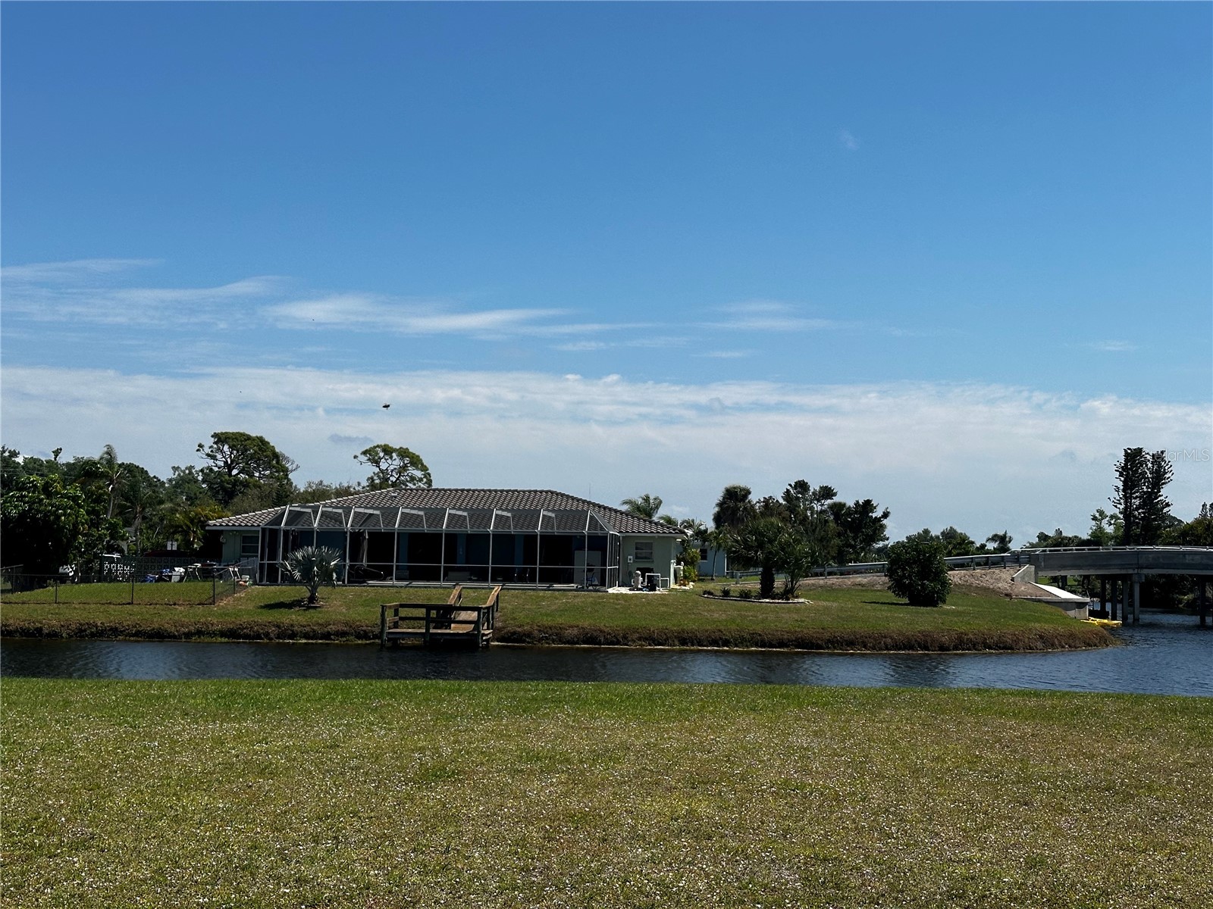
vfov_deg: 30.3
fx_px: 1682
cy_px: 454
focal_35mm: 48
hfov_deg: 39.7
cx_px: 606
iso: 64
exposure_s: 1/6211
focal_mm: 6.86
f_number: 1.78
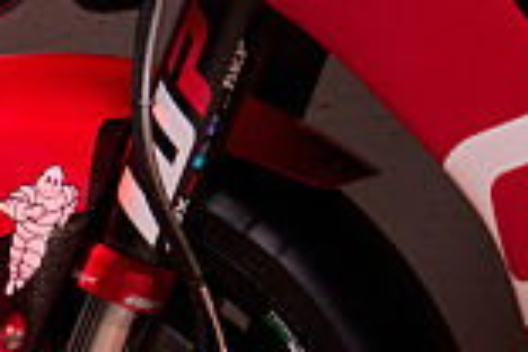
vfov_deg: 2.3
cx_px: -264
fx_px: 8755
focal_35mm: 597
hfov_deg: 3.4
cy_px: -315
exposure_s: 1/320
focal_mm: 77
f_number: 3.5
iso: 640
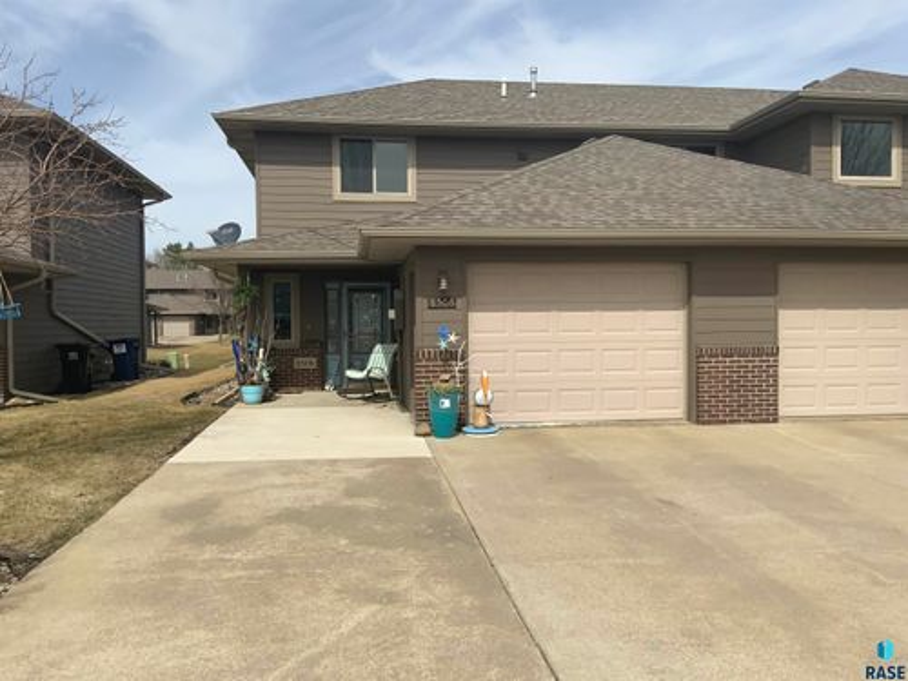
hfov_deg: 61.7
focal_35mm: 29
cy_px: 340
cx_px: 454
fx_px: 761
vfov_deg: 48.2
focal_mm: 3
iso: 20
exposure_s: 1/3322
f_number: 1.8
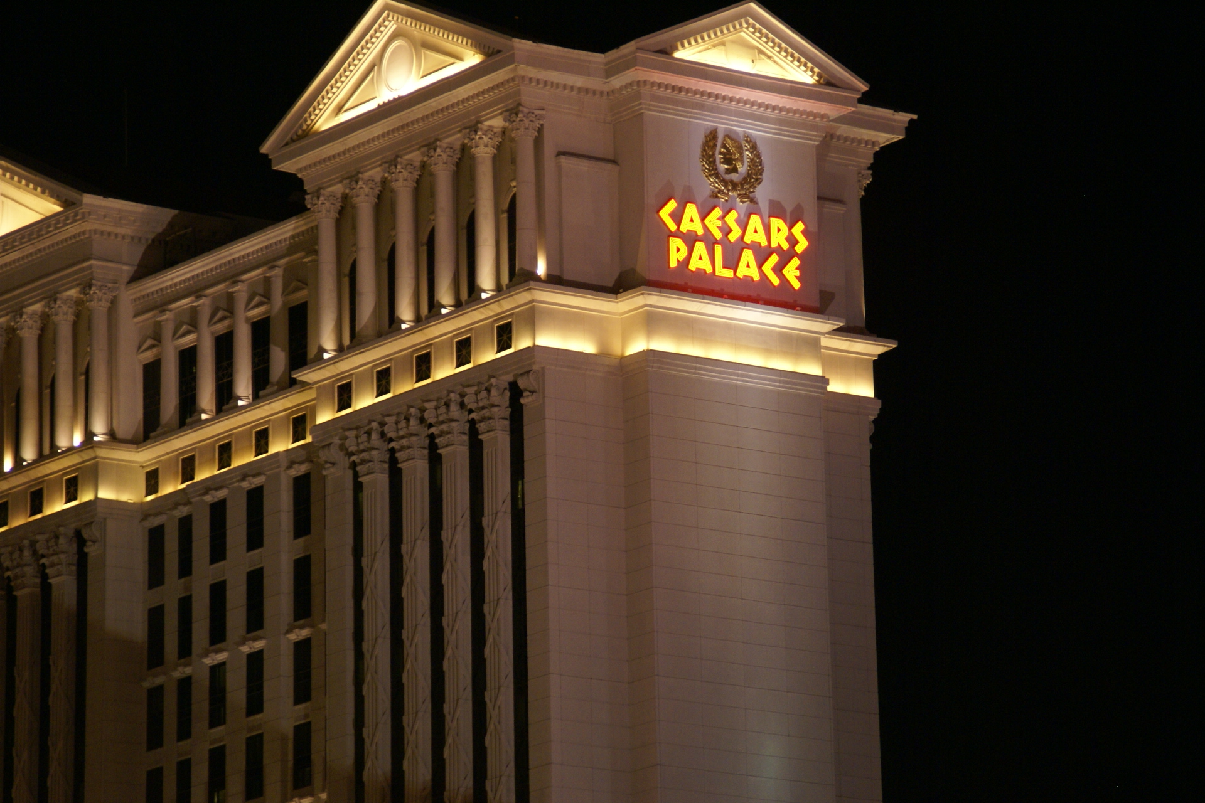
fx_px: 6025
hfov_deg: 11.4
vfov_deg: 7.6
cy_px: 402
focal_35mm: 180
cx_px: 602
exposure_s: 1/6
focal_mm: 120
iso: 400
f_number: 6.3
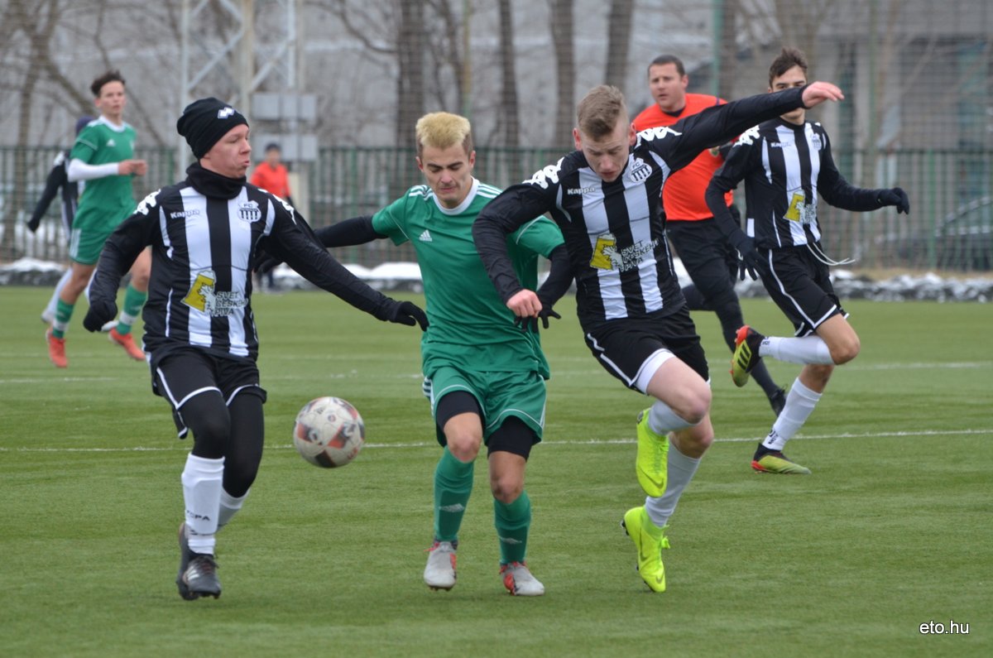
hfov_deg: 6.6
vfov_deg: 4.3
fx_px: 8671
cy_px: 329
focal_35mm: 315
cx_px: 496
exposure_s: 1/800
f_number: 5.3
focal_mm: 210
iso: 500
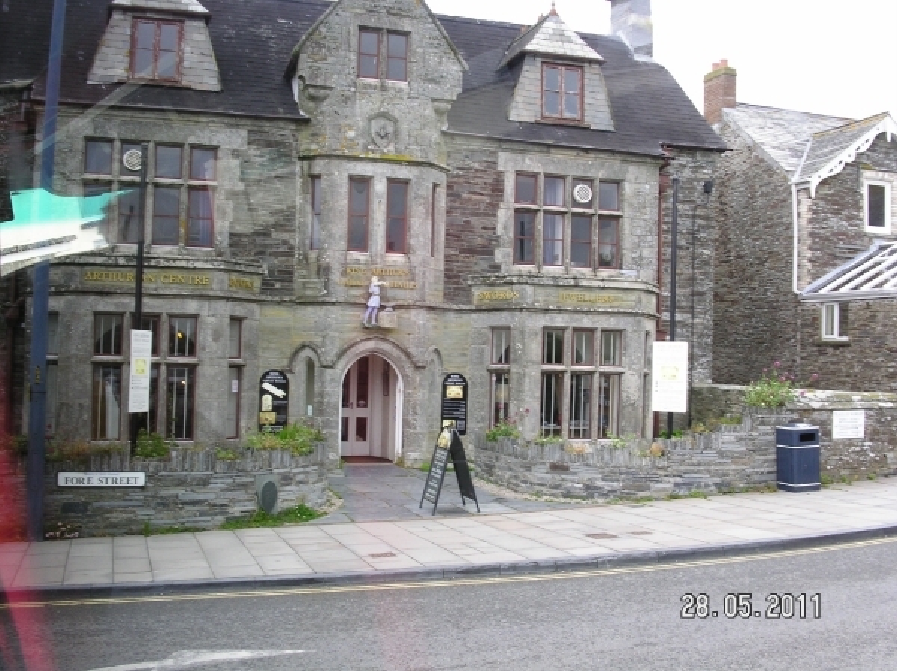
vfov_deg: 35.9
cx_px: 448
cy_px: 336
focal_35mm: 40
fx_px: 1036
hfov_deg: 46.8
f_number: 4
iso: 100
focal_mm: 8.4
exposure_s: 1/45
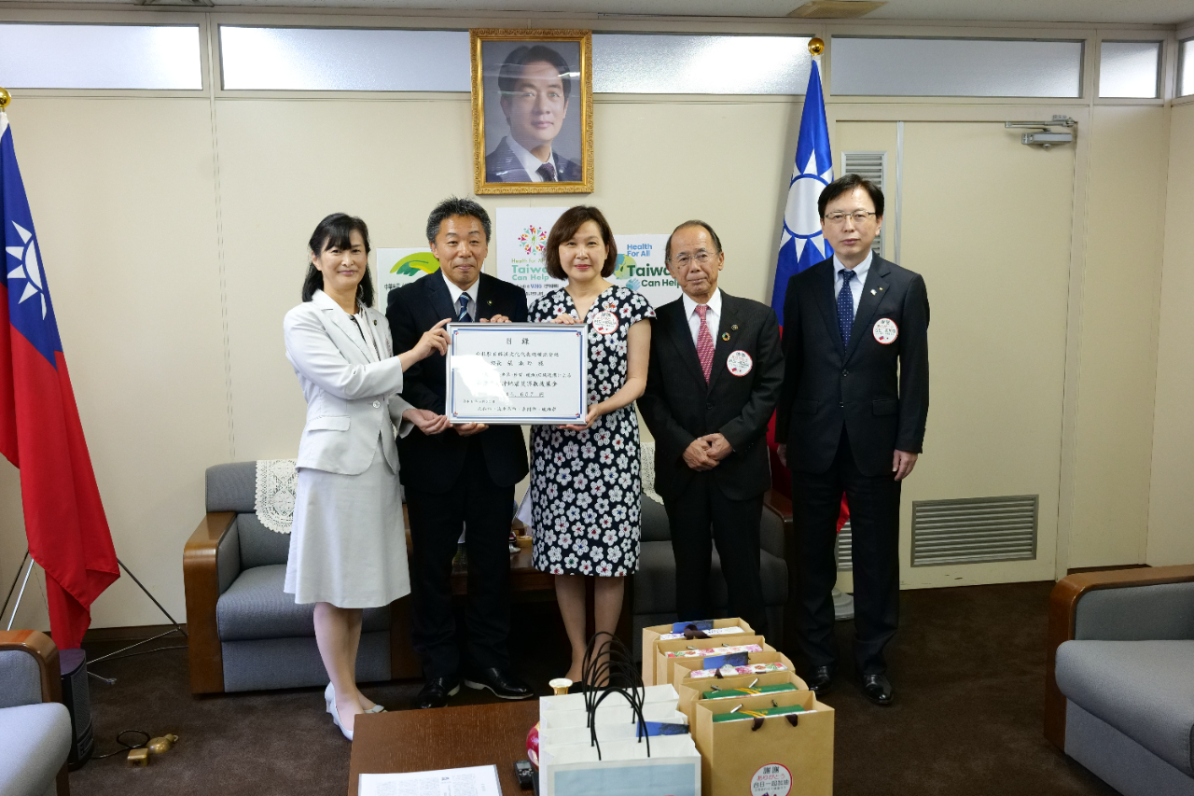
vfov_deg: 37.8
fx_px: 1161
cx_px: 597
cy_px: 398
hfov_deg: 54.4
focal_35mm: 35
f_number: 6.3
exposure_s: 1/100
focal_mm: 35
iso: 5000
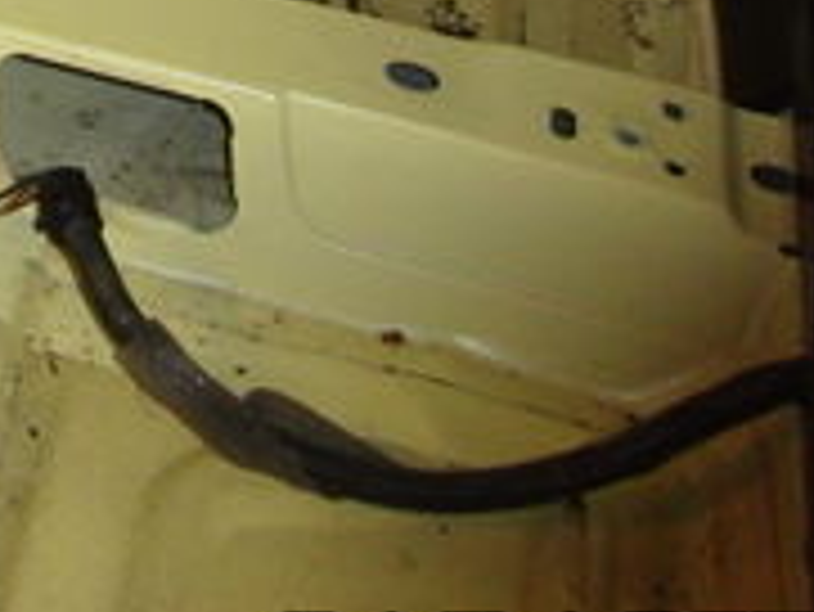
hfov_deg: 19.9
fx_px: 2000
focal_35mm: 85
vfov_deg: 15.5
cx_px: -409
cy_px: -396
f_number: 3.2
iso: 250
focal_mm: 4.3
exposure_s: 1/60
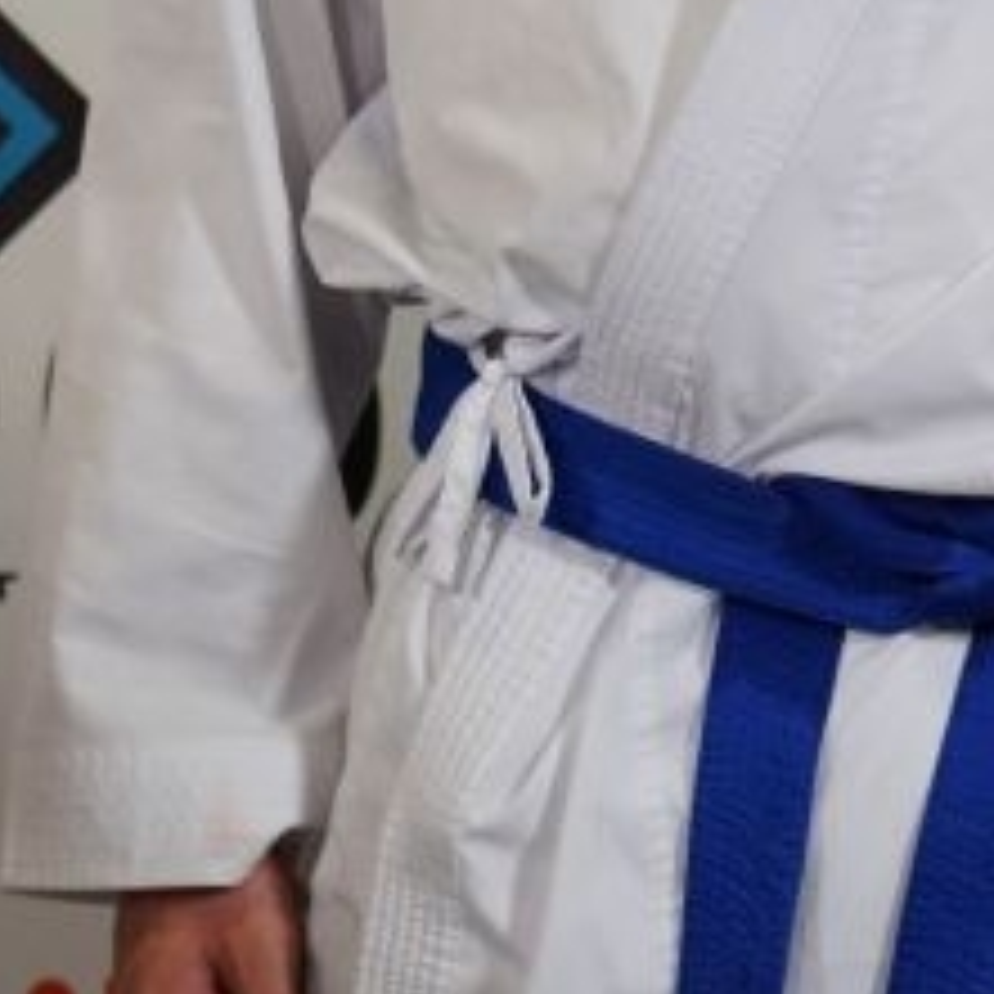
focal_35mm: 323
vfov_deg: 5.4
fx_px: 10493
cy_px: 499
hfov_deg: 5.4
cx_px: 927
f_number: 2.8
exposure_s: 1/250
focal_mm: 70
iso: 1000
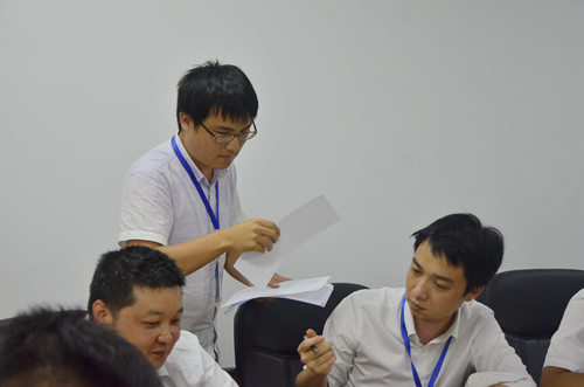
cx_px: 292
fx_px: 971
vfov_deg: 22.5
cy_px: 194
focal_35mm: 60
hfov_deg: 33.5
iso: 1600
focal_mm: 40
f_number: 4.5
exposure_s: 1/320
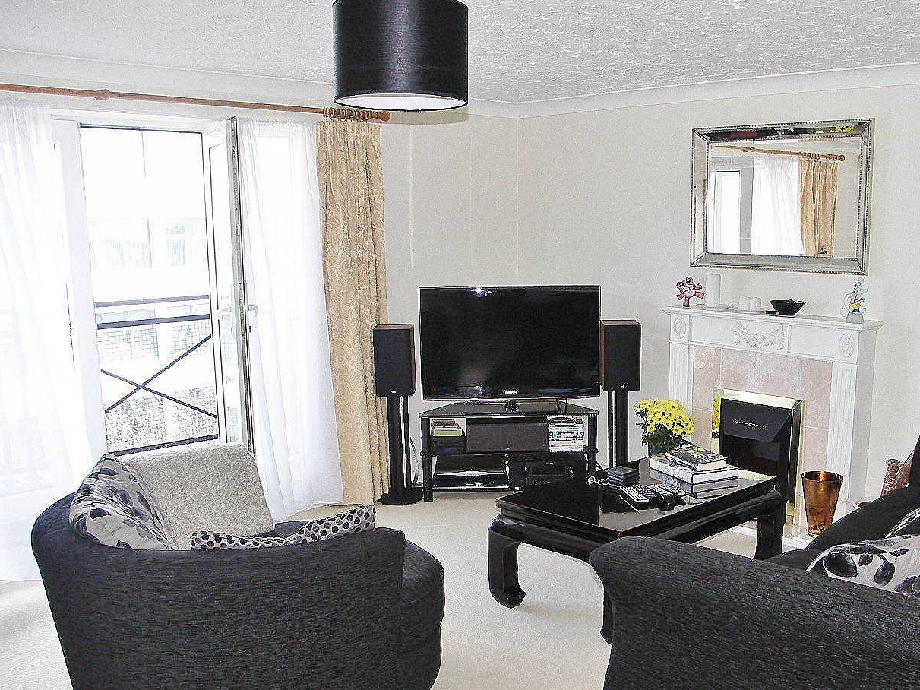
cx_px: 543
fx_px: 983
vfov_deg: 38.3
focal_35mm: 37
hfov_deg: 49.9
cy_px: 448
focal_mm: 7.2
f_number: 2.8
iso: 100
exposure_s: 1/50
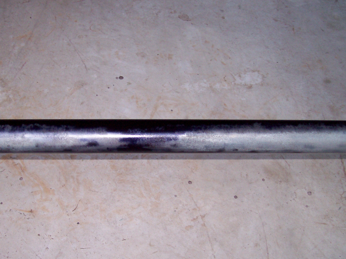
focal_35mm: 45
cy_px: 146
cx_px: 141
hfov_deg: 41.9
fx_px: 450
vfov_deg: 32.1
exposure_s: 1/64
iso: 80
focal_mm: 6
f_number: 2.7
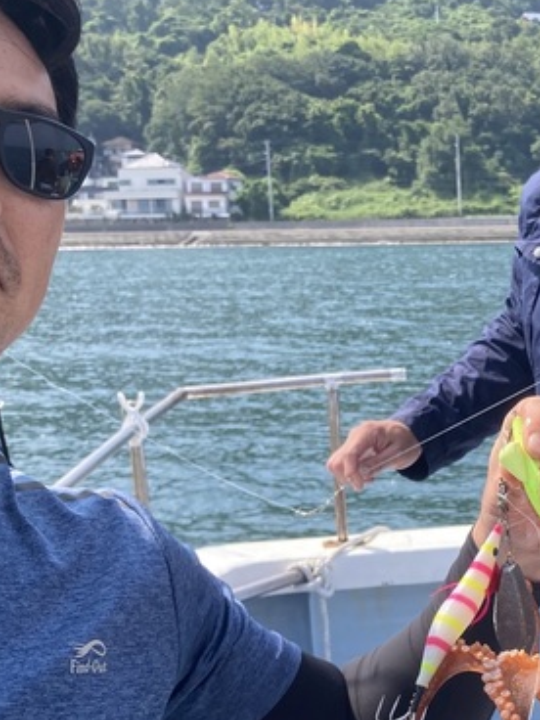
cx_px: 491
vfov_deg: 29.6
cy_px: 497
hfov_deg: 22.0
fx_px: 1352
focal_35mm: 65
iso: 20
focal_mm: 3.99
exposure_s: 1/1021
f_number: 1.8
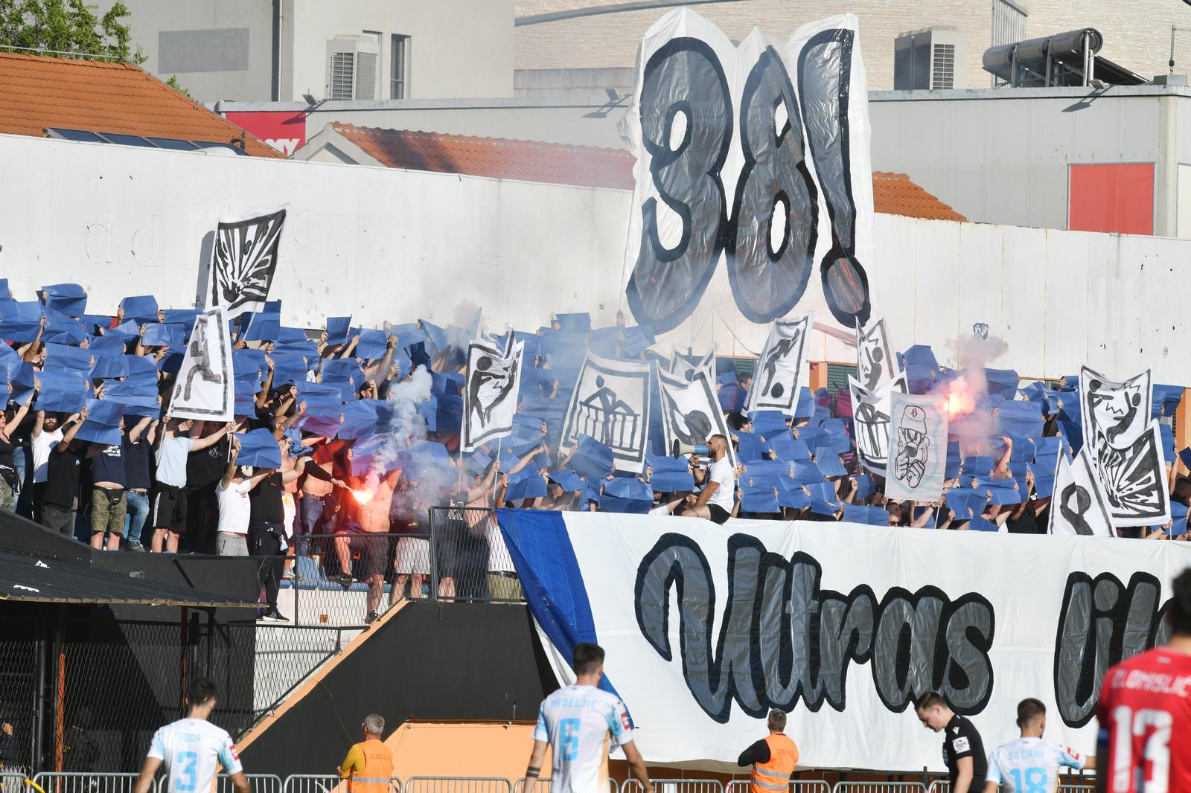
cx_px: 596
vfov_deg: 4.6
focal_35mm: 300
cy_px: 396
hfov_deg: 6.9
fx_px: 9922
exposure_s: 1/640
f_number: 13
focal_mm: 300
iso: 200
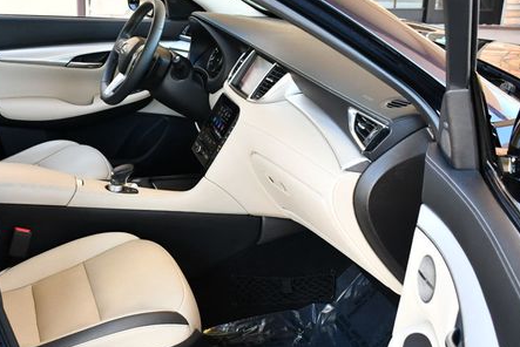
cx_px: 153
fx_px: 752
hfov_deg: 37.5
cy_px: 209
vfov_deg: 26.0
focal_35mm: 52
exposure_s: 1/200
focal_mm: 18
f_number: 3.5
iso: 800
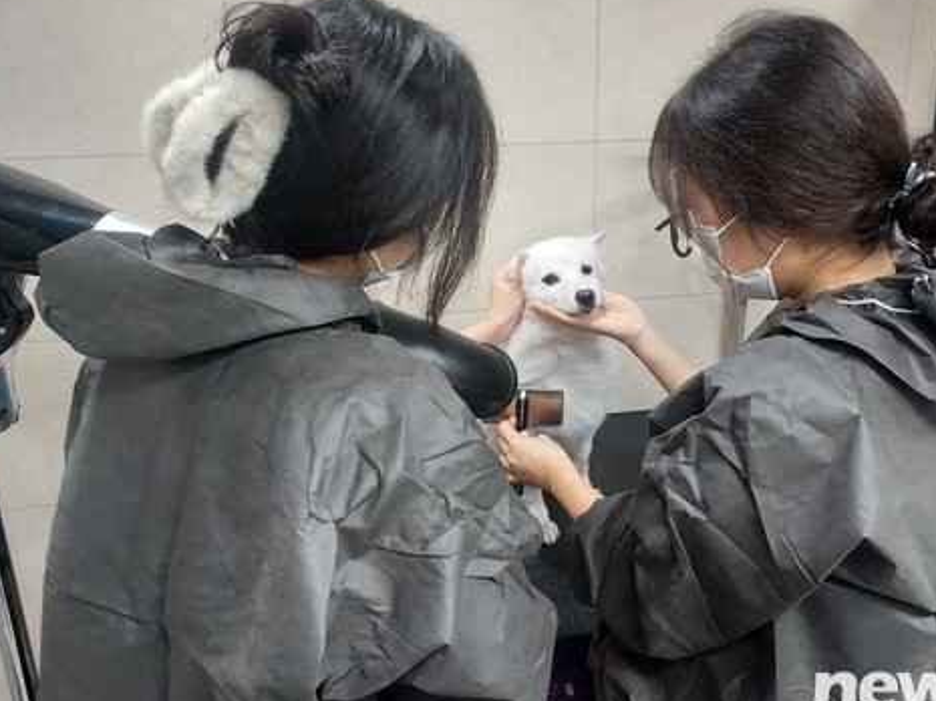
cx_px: 517
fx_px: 838
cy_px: 294
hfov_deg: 58.3
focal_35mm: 31
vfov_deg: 45.2
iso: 200
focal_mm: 4.6
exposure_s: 1/60
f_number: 1.8
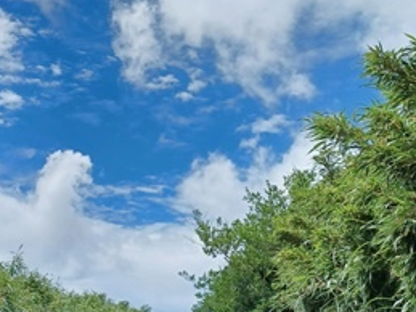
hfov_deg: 32.8
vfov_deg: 25.1
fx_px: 697
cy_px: 109
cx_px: 124
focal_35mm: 58
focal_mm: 4.6
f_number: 1.8
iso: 32
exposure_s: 1/972
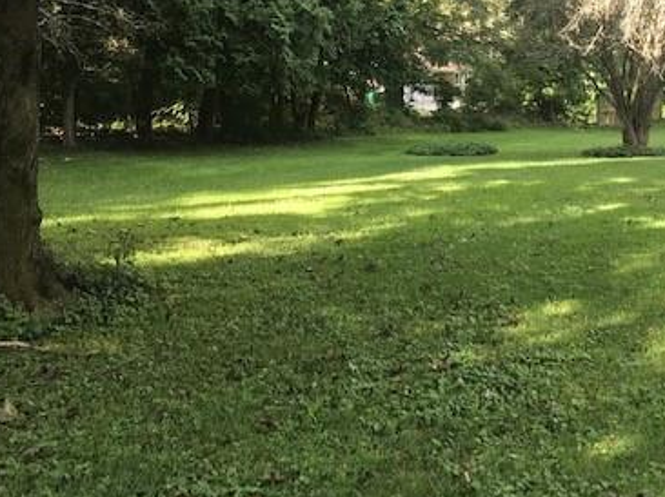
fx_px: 941
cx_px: 472
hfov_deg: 38.2
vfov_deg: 29.0
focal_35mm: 49
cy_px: 98
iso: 20
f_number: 1.8
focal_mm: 3.99
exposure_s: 1/180
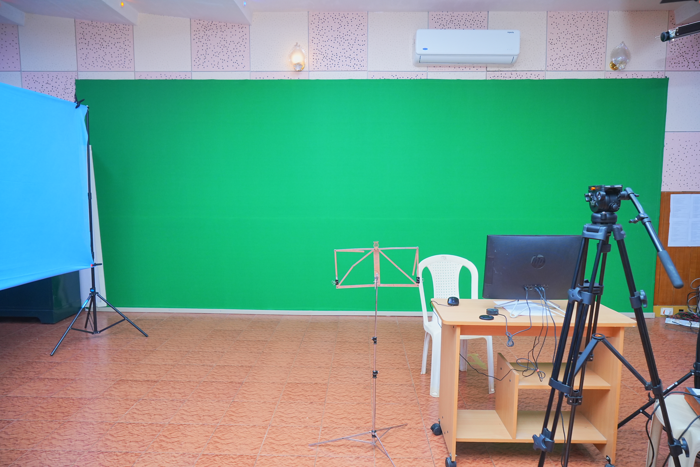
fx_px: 467
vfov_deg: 53.1
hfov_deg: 73.7
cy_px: 234
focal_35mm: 24
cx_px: 350
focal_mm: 24
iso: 1600
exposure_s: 1/100
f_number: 5
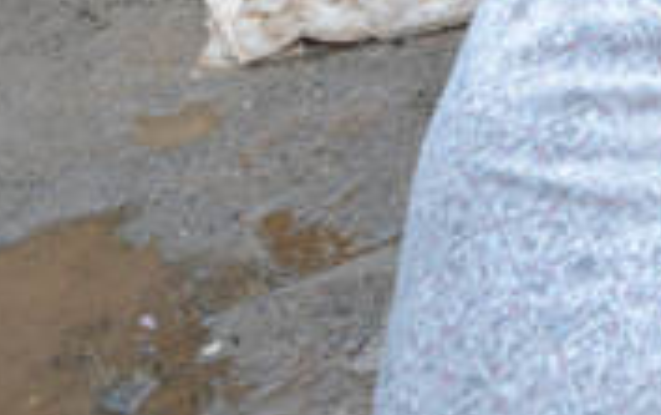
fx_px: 3192
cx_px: 1285
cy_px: -729
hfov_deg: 10.9
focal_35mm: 177
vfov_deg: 6.8
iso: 500
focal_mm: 30
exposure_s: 1/320
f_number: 8
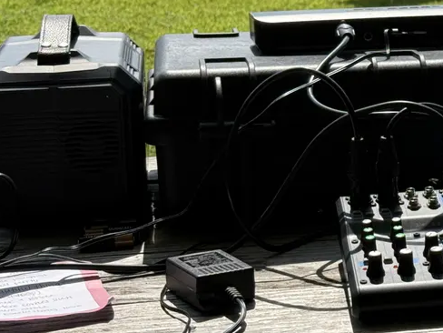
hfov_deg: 16.4
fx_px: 1510
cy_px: 71
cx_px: 441
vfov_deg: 12.5
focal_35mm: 118
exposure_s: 1/4098
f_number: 1.78
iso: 64
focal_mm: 6.76
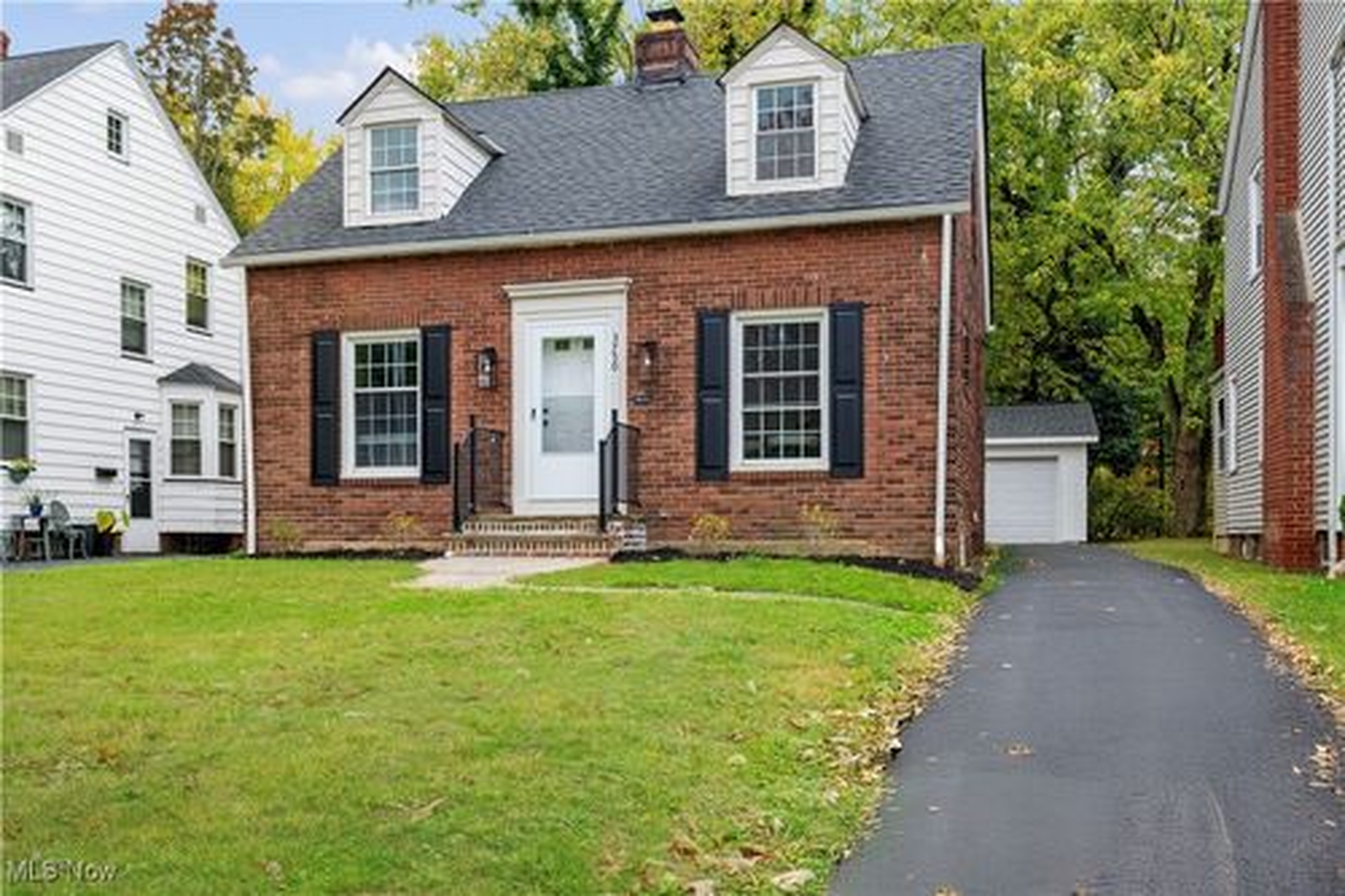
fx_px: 1120
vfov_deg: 43.6
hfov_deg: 61.9
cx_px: 672
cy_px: 448
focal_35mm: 30
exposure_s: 1/160
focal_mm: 30
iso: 640
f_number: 9
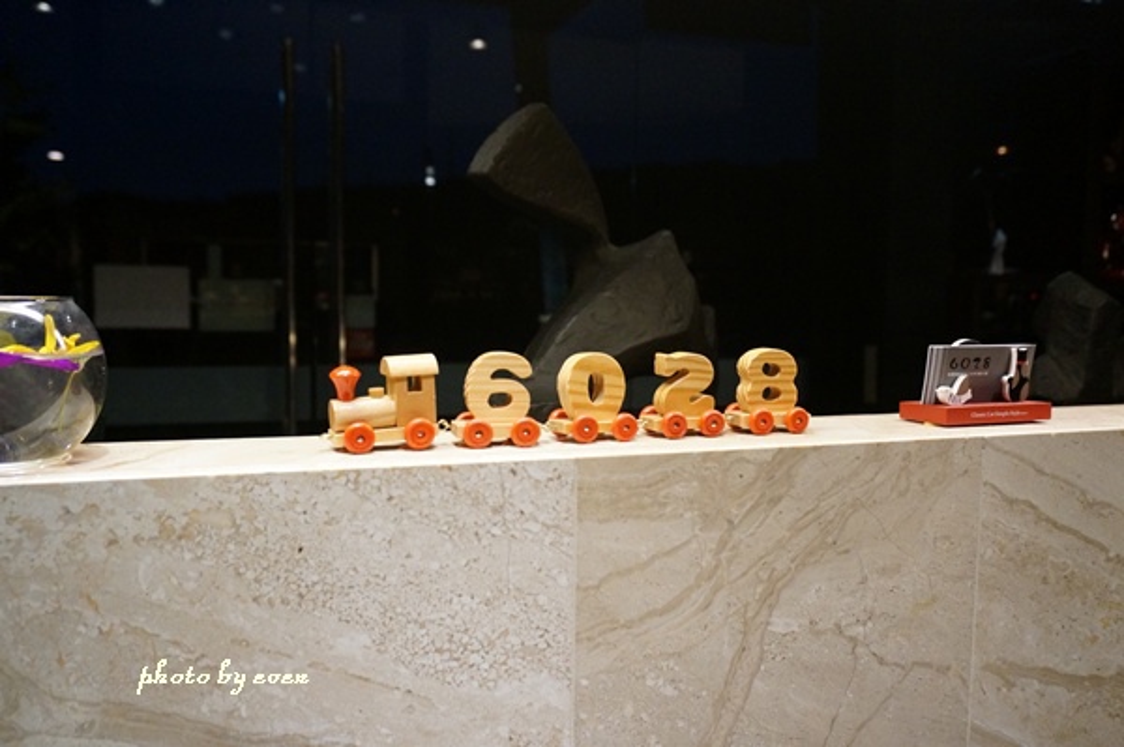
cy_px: 374
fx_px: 936
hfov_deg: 62.0
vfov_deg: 43.5
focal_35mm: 30
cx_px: 562
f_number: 4
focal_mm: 20
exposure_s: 1/160
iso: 2500
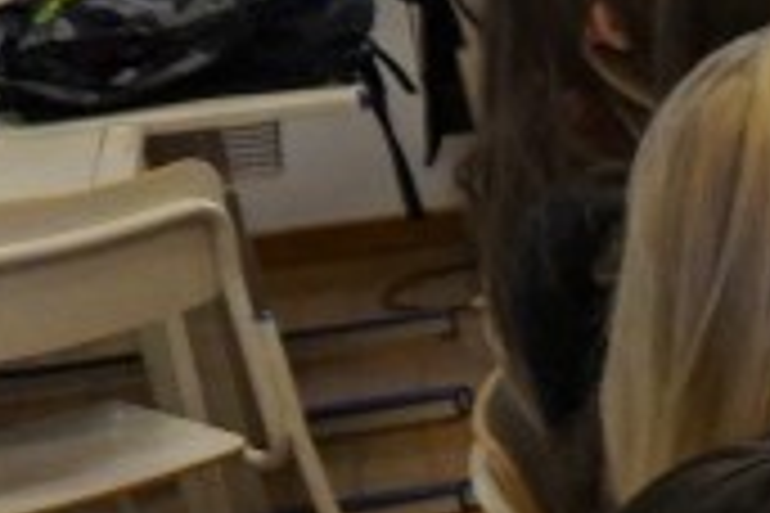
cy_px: 526
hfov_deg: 9.1
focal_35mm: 162
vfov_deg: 8.4
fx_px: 3465
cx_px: 2567
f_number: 4
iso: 1000
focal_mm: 16
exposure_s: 1/160
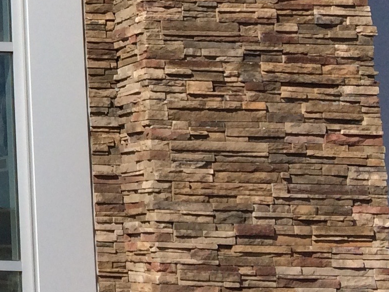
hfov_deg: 14.0
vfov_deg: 12.0
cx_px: -363
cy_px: -59
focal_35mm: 121
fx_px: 1360
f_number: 2.2
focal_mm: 4.15
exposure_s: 1/5128
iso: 40
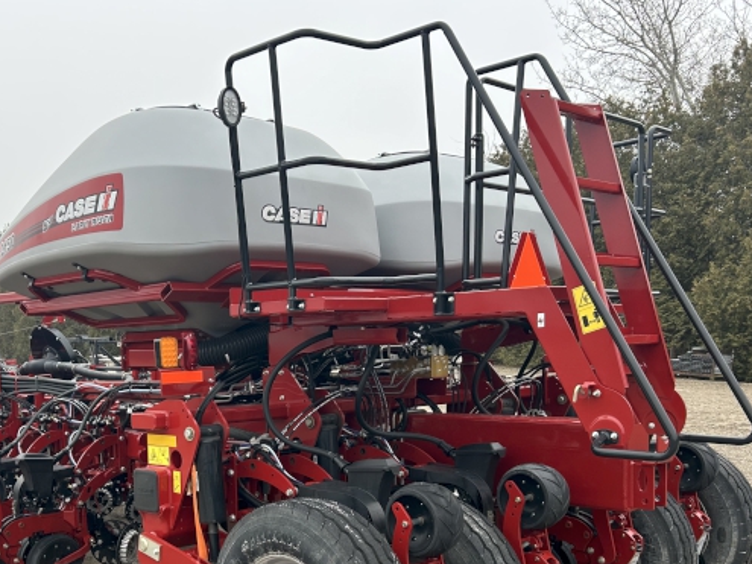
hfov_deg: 44.2
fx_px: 912
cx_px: 251
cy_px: 429
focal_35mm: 42
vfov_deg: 33.6
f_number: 1.5
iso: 50
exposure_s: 1/319
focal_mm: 5.7
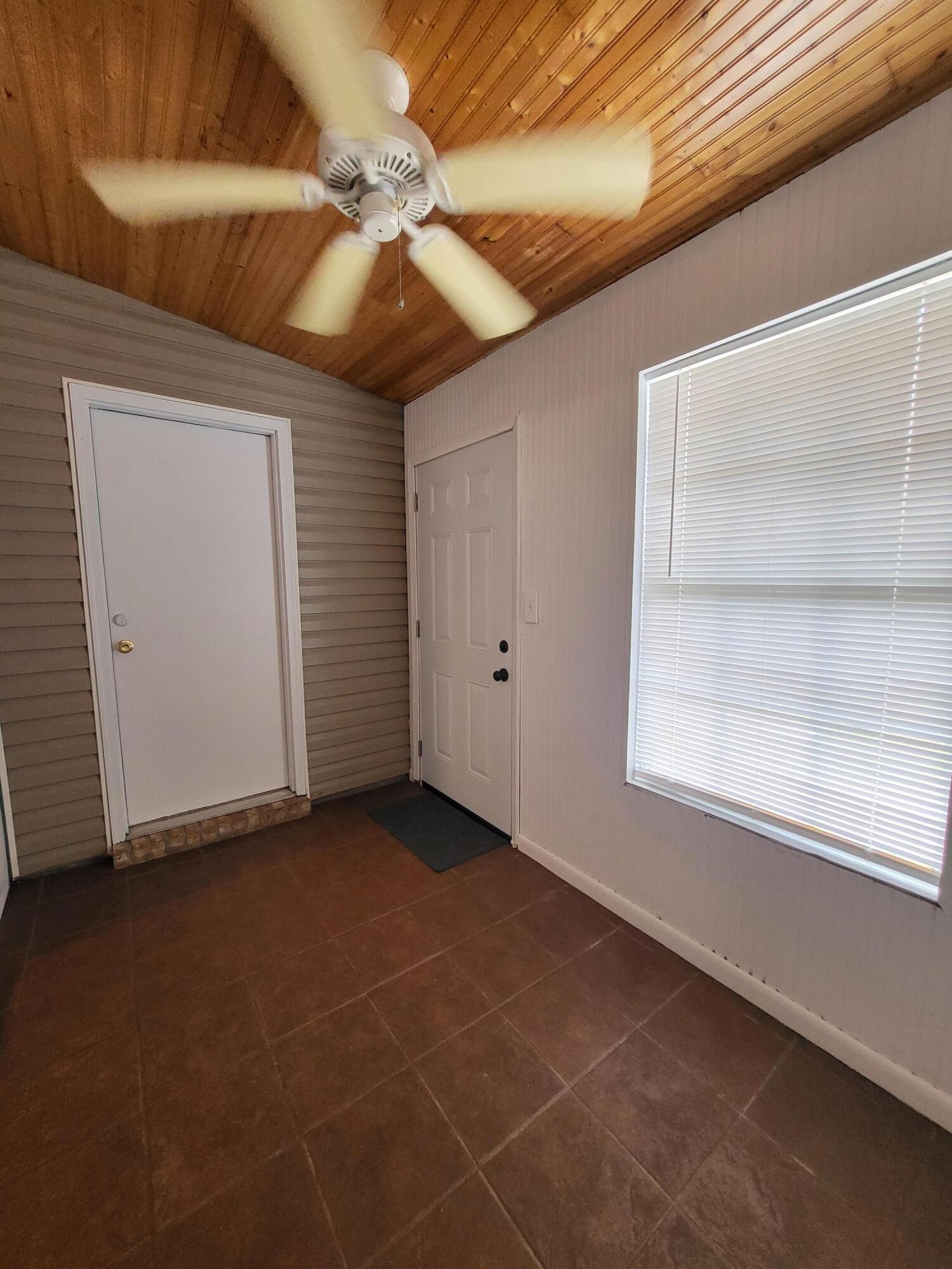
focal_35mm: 13
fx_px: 477
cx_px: 476
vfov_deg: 106.2
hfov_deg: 89.9
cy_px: 634
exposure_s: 1/60
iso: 200
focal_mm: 1.74
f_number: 2.2
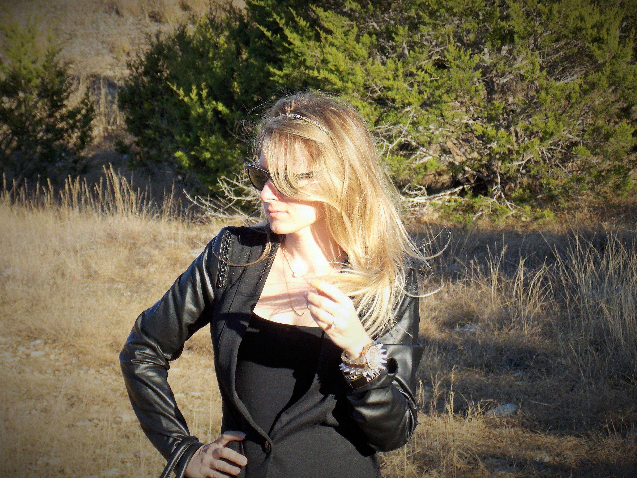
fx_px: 2171
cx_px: 318
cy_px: 239
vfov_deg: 12.6
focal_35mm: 118
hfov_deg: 16.7
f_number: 4.8
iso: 100
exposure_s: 1/250
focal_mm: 20.9
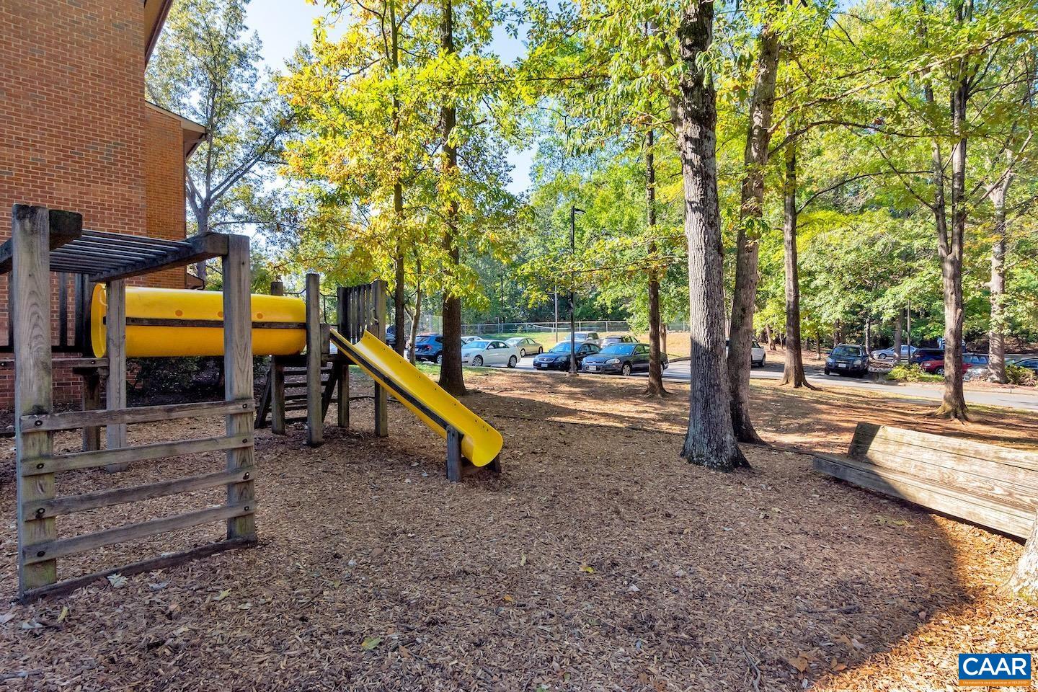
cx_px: 519
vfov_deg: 67.4
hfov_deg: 90.0
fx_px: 519
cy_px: 346
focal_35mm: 18
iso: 800
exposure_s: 1/500
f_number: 8
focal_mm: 12
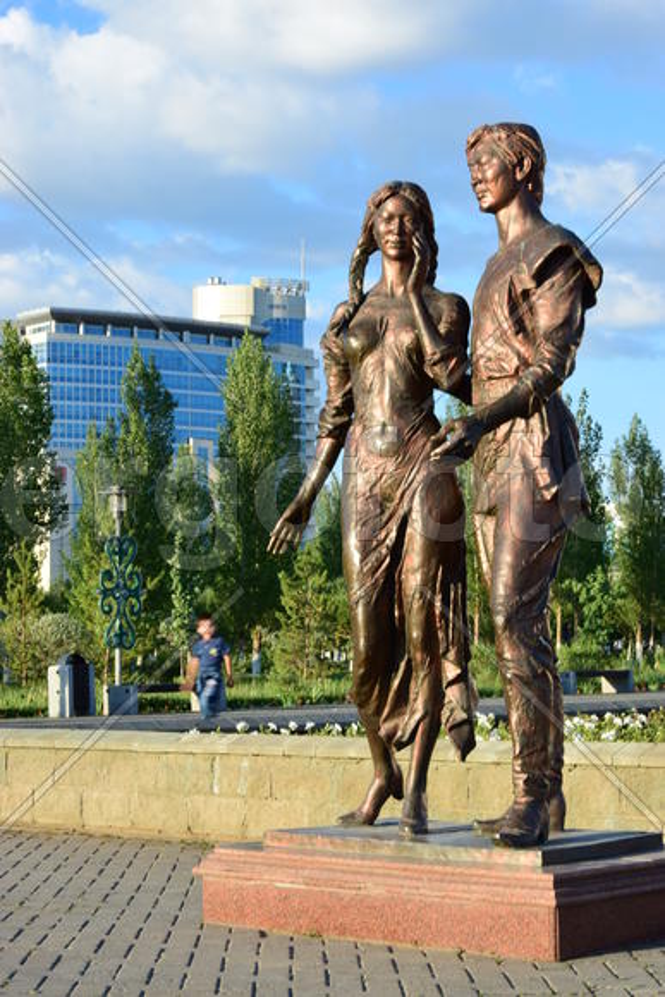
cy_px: 498
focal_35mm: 75
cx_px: 332
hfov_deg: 18.2
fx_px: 2077
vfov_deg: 27.0
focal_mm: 50
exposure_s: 1/25
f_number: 16
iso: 100
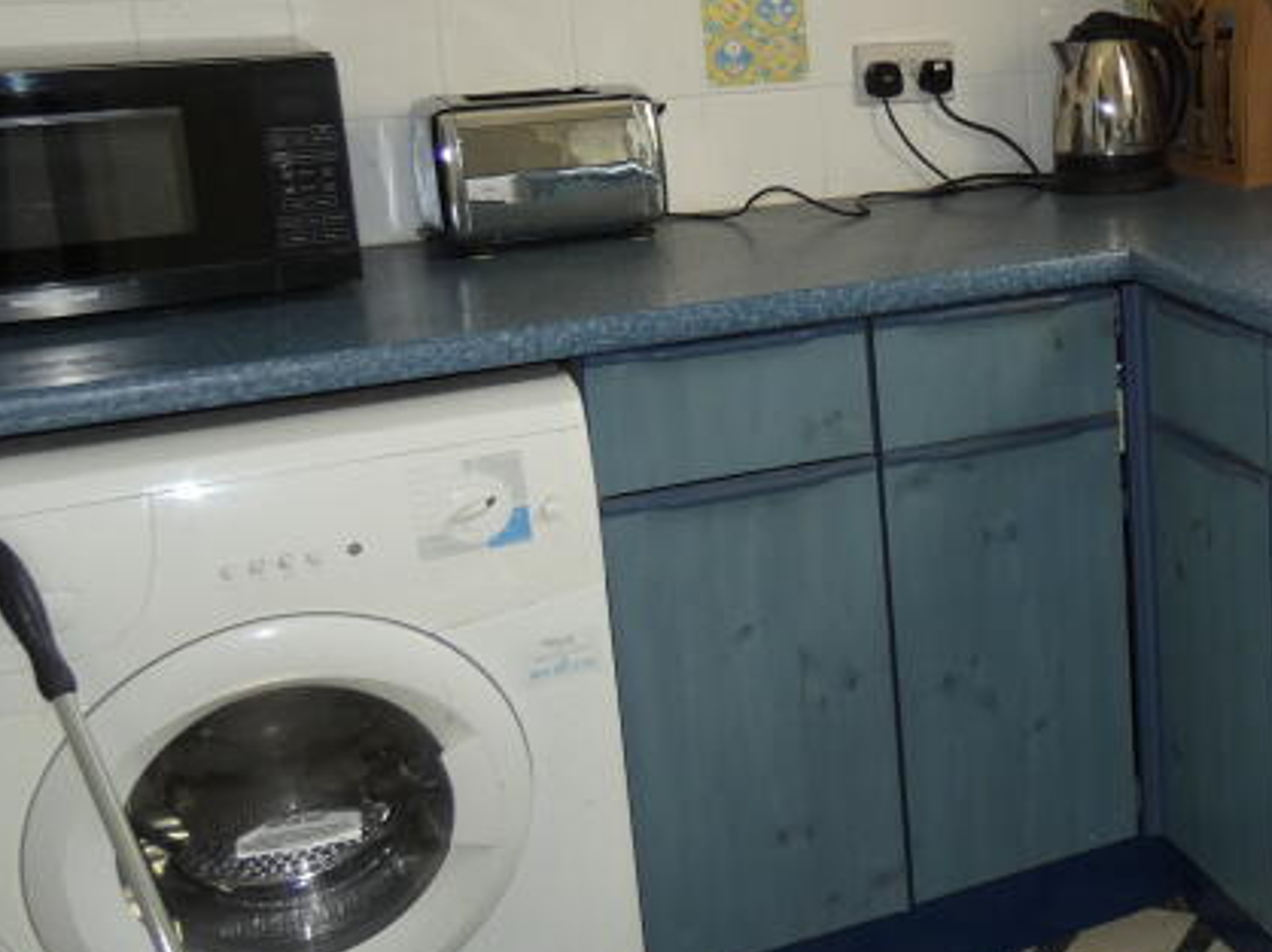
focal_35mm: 49
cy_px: 289
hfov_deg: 34.0
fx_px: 1800
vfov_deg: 29.4
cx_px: 1382
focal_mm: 3.6
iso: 80
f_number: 2.8
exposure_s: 1/60
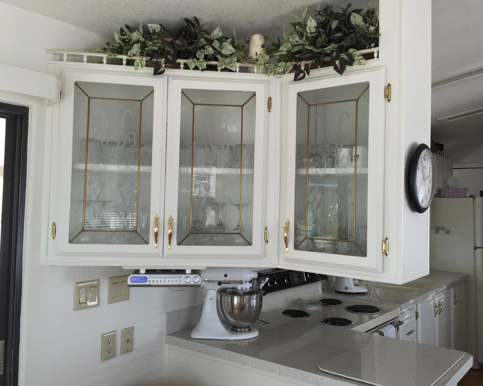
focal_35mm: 31
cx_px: 249
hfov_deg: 57.2
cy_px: 192
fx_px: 443
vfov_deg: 47.1
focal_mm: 4.15
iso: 40
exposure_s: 1/60
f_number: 2.2
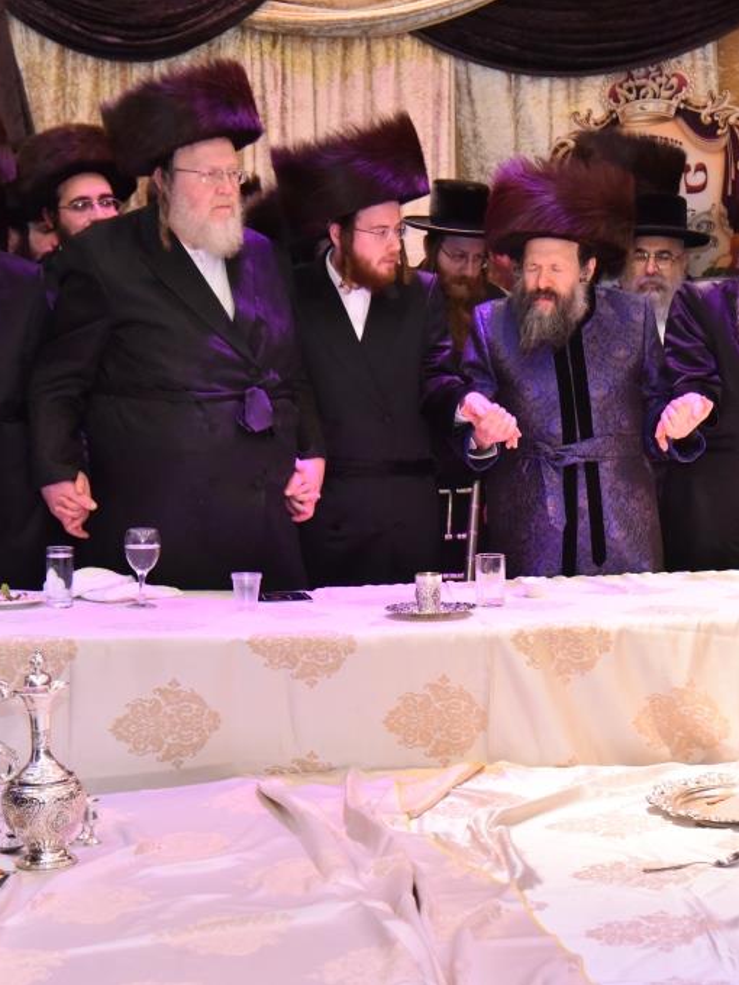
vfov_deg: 23.3
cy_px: 492
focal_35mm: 84
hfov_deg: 17.5
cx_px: 487
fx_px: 2391
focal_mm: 58
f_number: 4
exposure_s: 1/125
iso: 3200
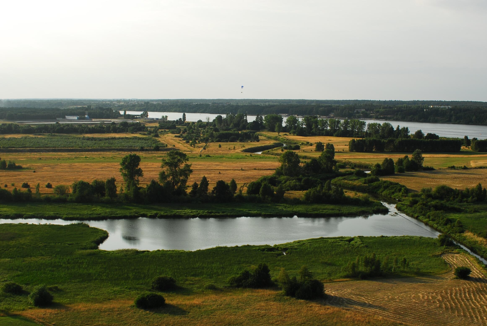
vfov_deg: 25.8
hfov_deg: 37.8
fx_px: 711
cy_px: 163
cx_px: 244
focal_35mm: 52
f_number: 7.1
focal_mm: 35
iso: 100
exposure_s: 1/200
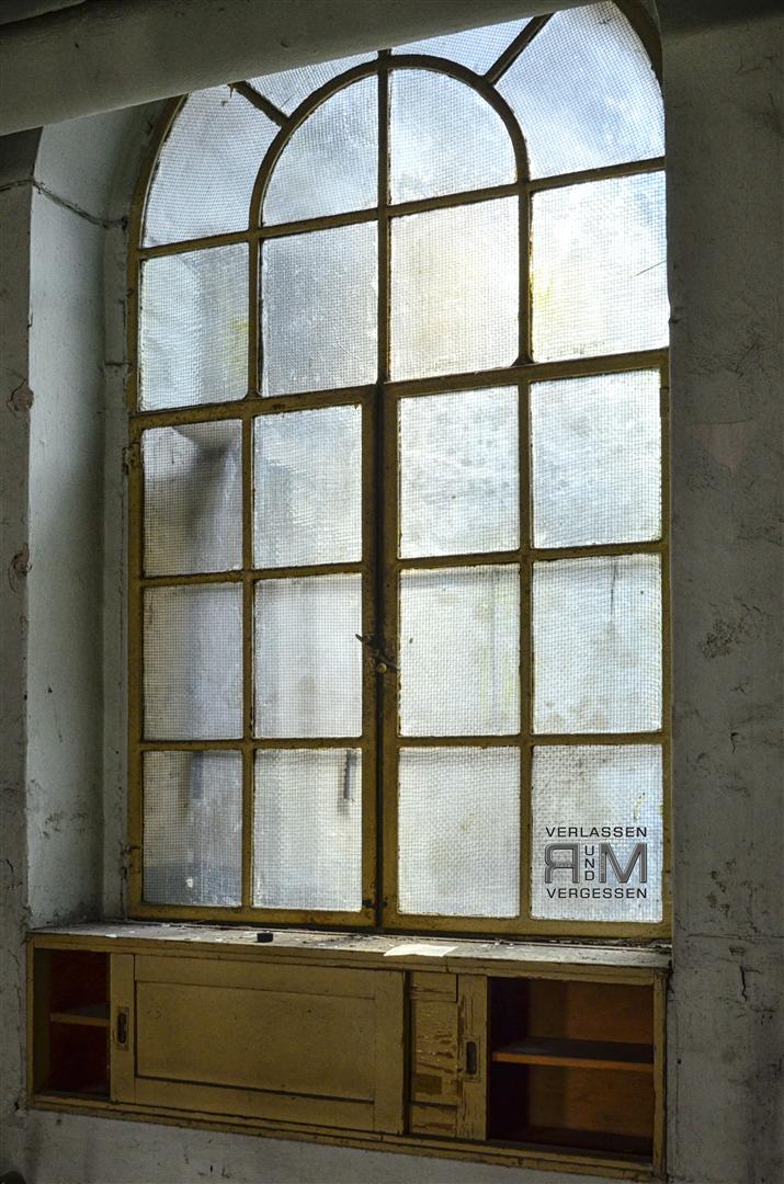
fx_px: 1329
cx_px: 392
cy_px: 592
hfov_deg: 32.9
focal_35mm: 40
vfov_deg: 48.0
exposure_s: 1/125
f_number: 5.6
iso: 1250
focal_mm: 27
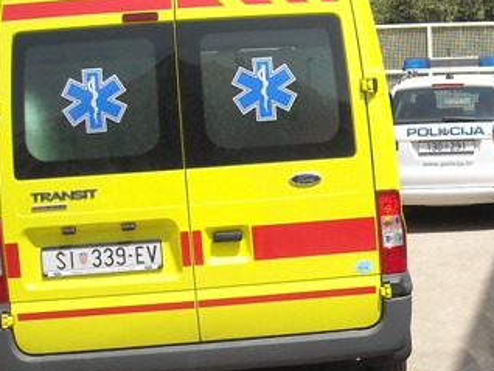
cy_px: 250
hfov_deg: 21.1
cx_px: 555
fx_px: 1257
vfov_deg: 16.8
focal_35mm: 88
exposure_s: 1/250
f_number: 5.6
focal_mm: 5.7
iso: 77
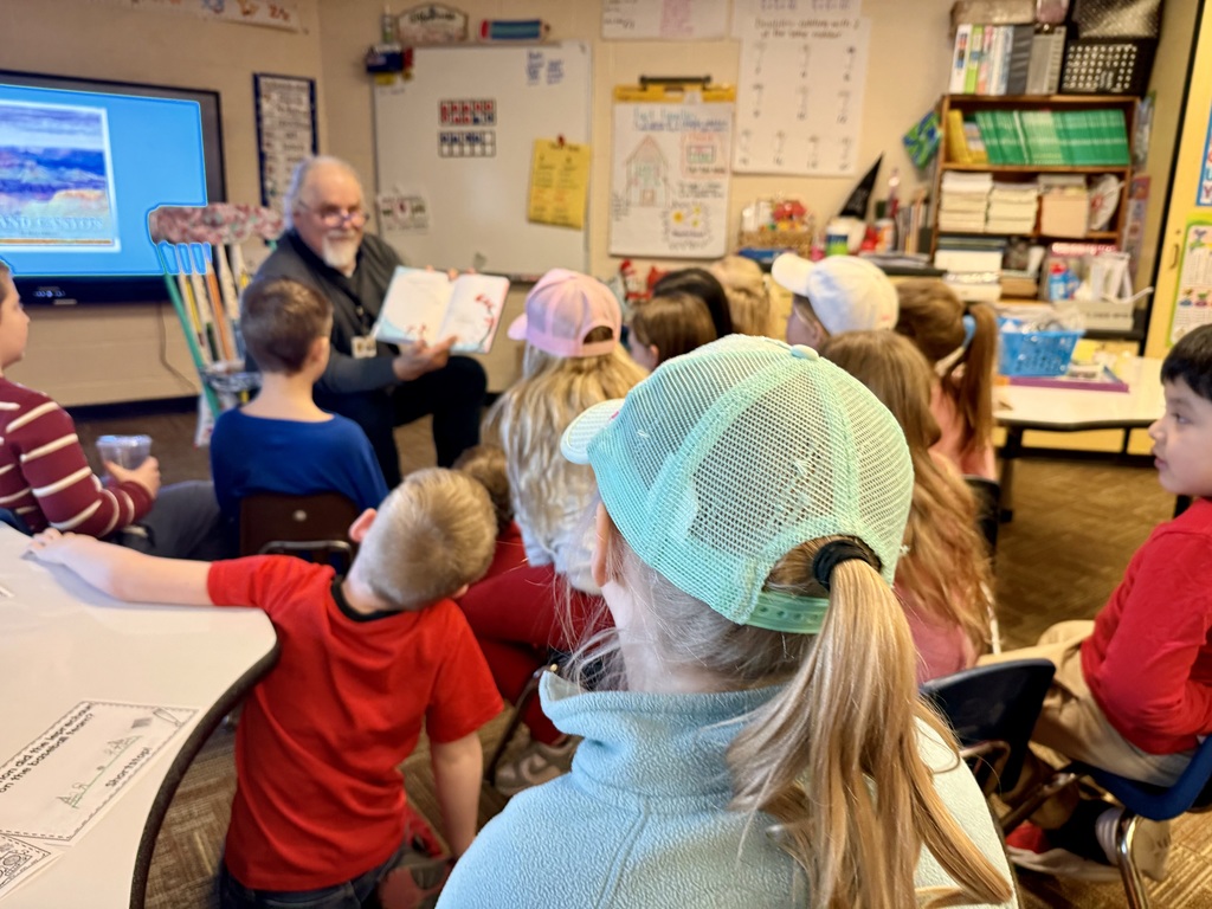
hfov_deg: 71.6
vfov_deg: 56.8
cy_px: 454
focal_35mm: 24
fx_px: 840
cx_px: 606
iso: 400
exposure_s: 1/60
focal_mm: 6.76
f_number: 1.78
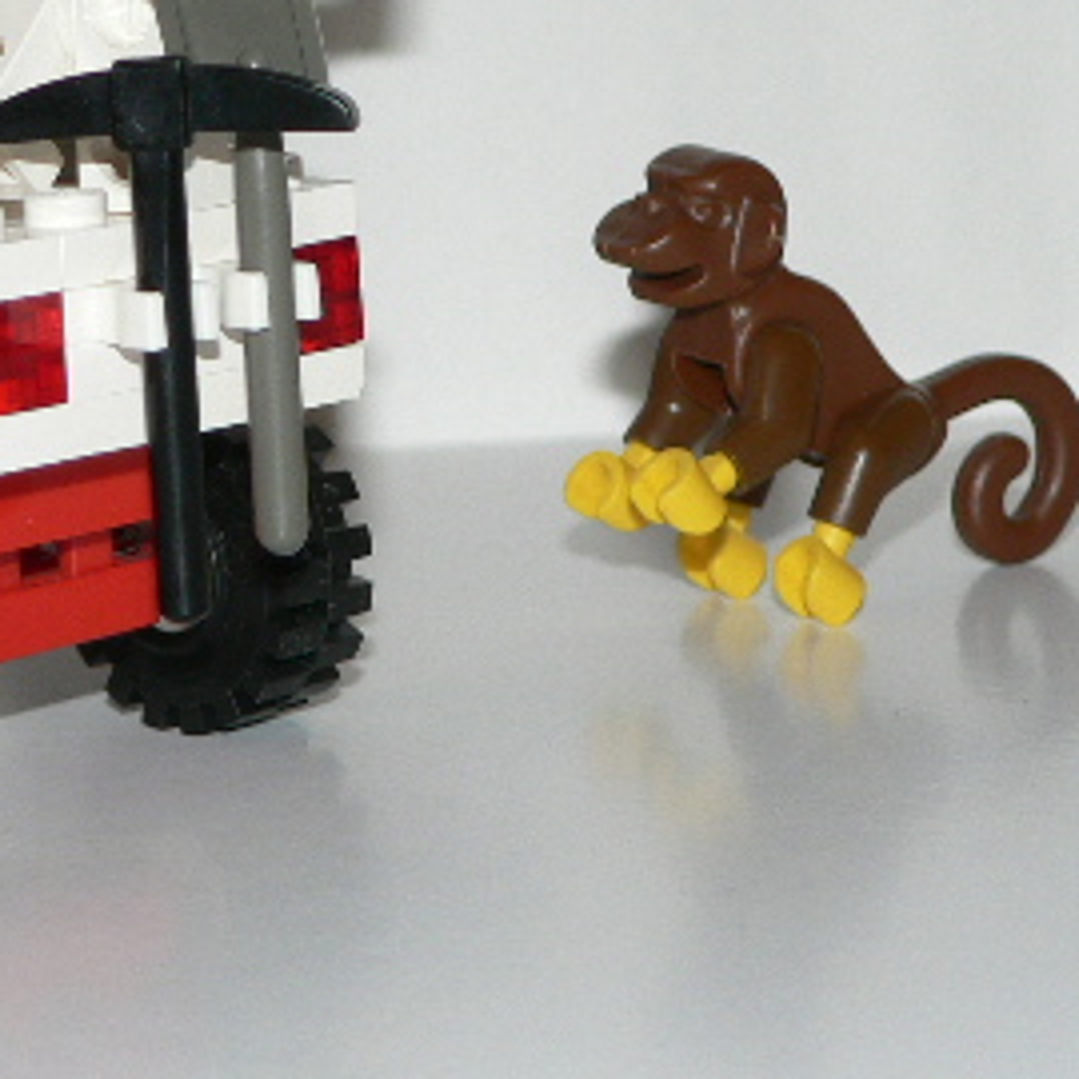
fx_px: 6066
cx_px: 160
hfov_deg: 10.1
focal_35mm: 172
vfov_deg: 10.1
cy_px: 156
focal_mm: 13.7
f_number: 3.2
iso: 80
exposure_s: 1/60
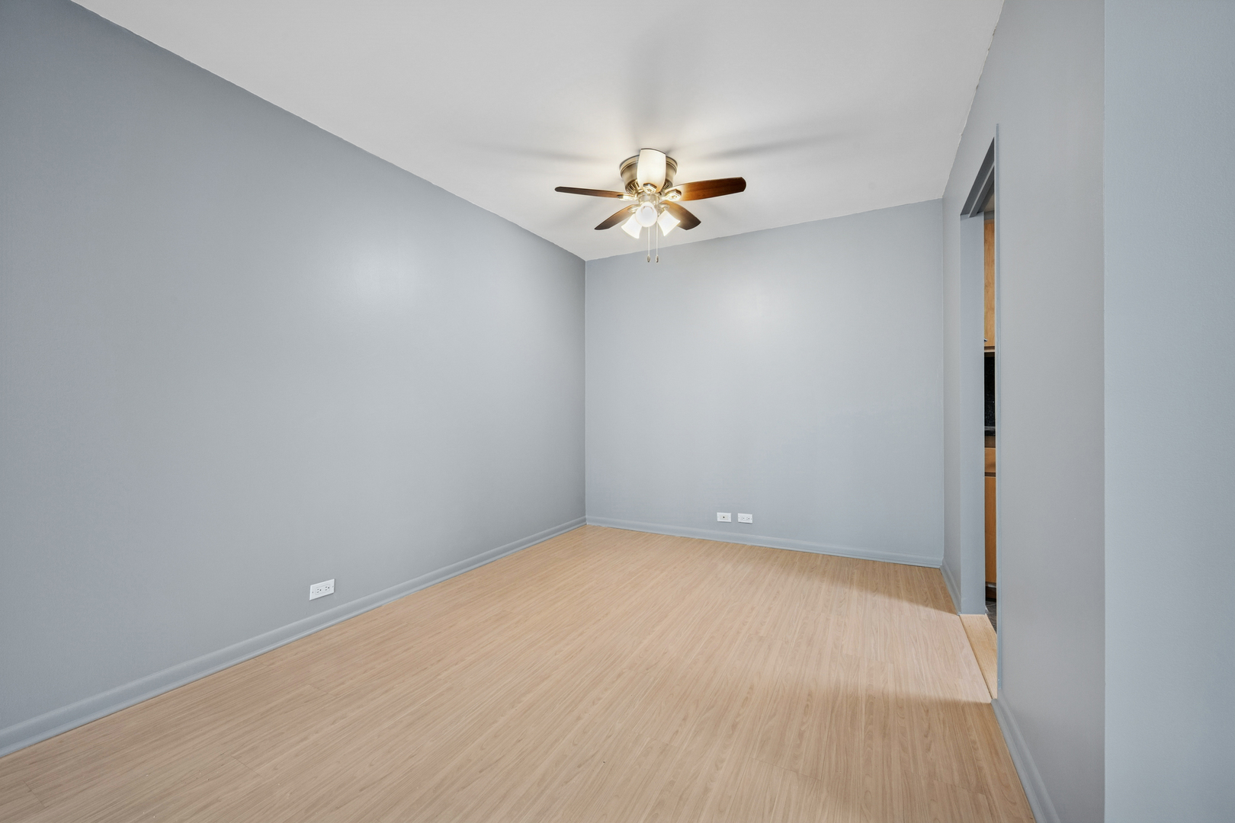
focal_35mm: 14
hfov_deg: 104.3
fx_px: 480
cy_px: 412
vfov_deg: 81.2
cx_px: 618
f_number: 11
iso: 400
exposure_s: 1/15
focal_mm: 14
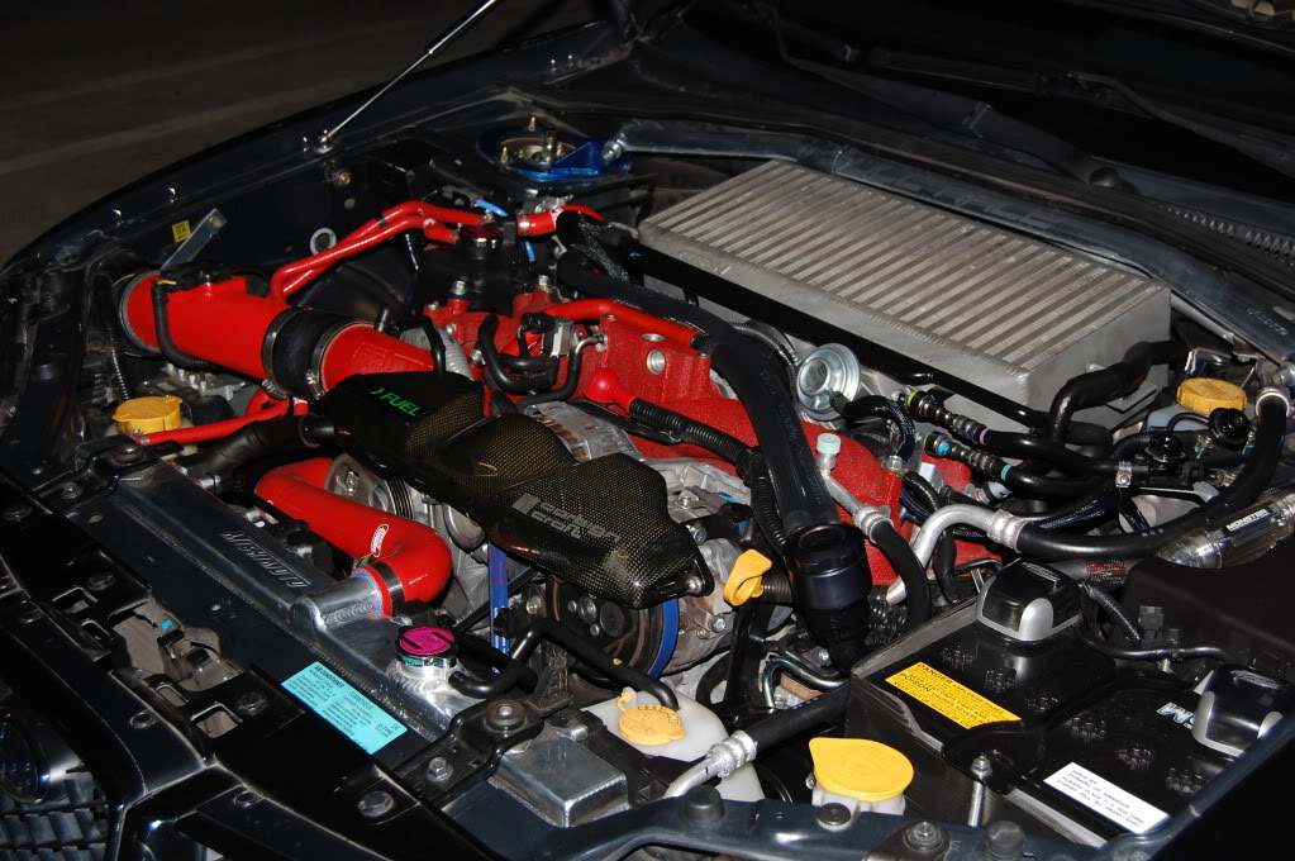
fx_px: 1725
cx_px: 648
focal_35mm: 48
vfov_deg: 28.0
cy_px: 430
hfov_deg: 41.1
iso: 200
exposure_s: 1/125
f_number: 5.6
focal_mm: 32
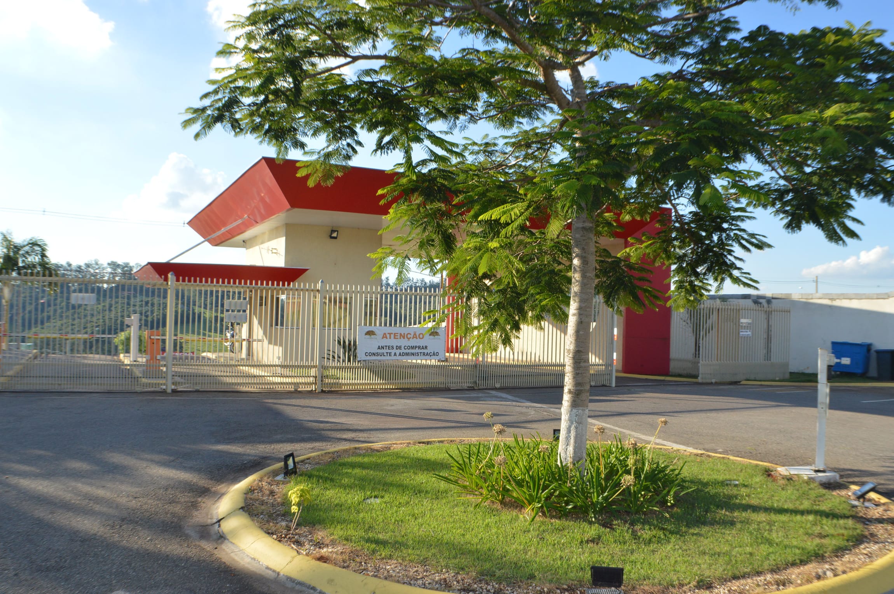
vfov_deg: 36.8
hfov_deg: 53.2
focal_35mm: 36
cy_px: 297
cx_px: 447
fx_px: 893
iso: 400
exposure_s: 1/200
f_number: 14
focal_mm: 24
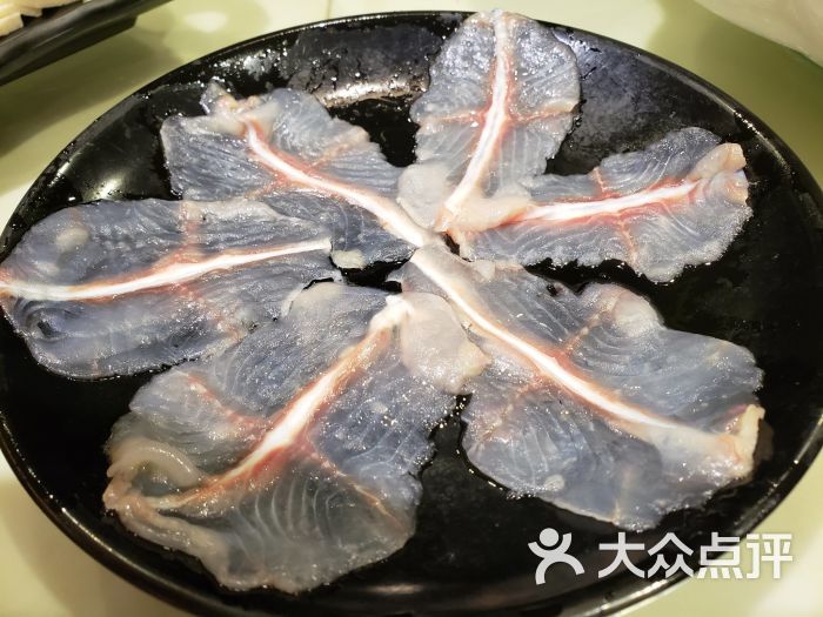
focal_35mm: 26
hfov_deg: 67.3
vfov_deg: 53.1
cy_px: 308
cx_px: 412
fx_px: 618
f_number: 2.4
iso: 320
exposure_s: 1/50
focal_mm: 4.3
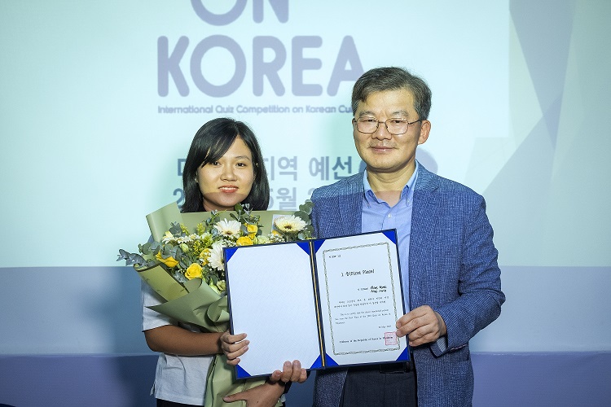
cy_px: 204
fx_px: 1273
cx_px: 306
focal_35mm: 75
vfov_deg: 18.2
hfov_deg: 27.0
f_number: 4.5
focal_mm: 50
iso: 1600
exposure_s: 1/125
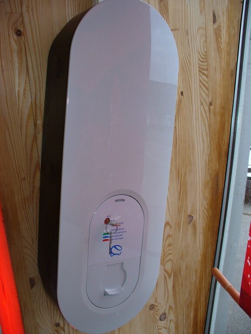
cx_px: 126
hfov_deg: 38.7
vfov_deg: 50.1
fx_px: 358
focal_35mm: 37
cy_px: 167
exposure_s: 1/60
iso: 100
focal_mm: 6.1
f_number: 2.8
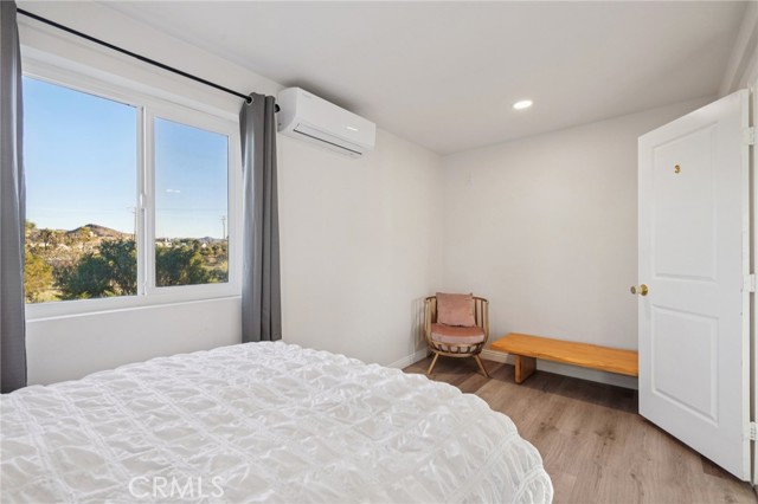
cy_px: 252
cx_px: 379
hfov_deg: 96.8
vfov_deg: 73.7
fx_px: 337
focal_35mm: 16
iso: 400
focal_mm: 16
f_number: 8
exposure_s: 1/30
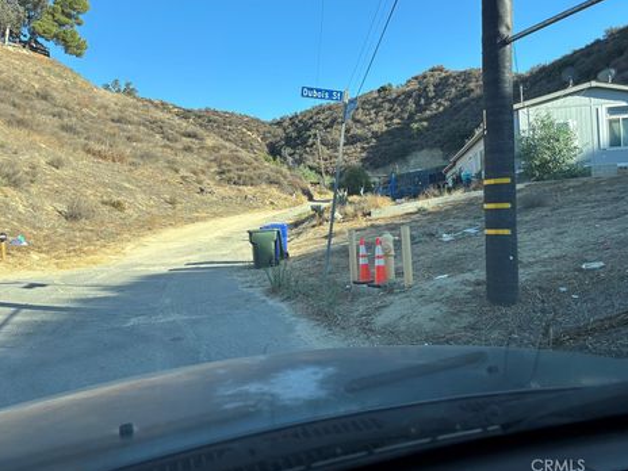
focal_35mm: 28
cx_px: 328
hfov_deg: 63.4
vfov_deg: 49.7
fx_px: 508
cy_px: 221
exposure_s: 1/927
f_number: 1.6
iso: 50
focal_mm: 5.96
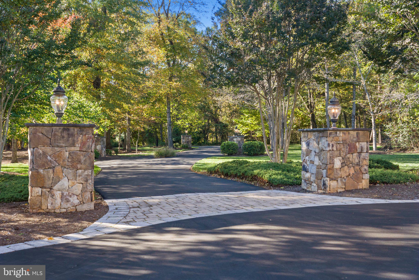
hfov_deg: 49.5
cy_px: 140
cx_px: 210
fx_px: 454
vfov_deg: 34.2
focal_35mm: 39
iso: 800
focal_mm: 39
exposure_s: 1/60
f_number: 7.1
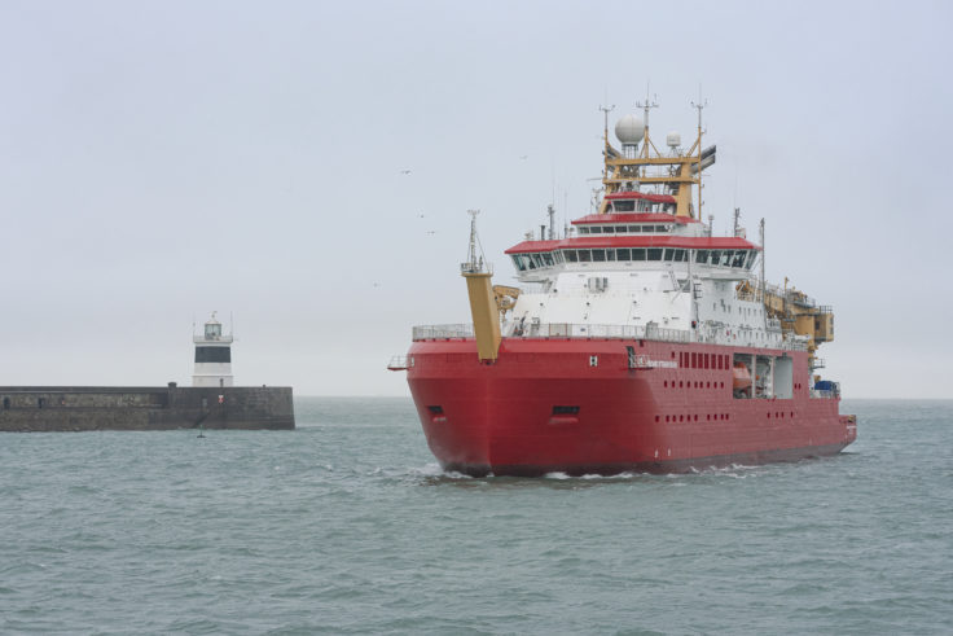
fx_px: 2277
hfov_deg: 23.6
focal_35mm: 86
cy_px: 318
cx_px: 476
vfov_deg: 15.9
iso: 800
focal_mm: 86
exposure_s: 1/320
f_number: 8
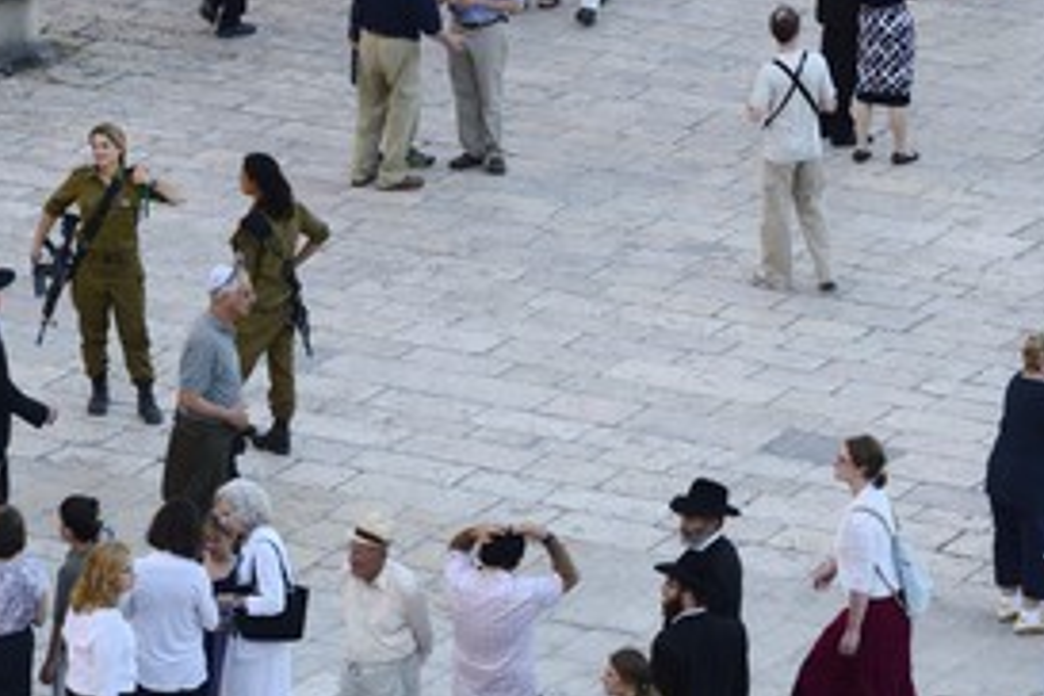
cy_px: 180
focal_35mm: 308
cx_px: 532
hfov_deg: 6.7
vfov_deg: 4.5
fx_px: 8931
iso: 800
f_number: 6.3
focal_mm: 200
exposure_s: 1/160
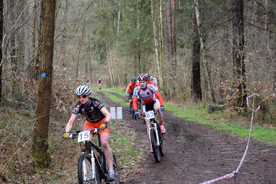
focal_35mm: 78
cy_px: 92
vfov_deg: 17.5
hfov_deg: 26.0
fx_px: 598
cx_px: 138
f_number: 6.3
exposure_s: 1/1600
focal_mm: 52
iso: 4000
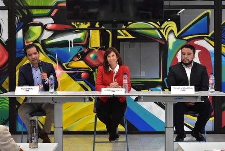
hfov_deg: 27.0
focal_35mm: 75
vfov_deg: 18.2
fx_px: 469
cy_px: 76
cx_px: 112
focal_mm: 50
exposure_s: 1/60
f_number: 9
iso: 2500
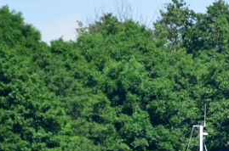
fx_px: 10598
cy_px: 199
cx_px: 268
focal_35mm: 1670
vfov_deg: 0.8
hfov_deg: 1.2
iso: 1600
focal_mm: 300
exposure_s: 1/4000
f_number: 5.6
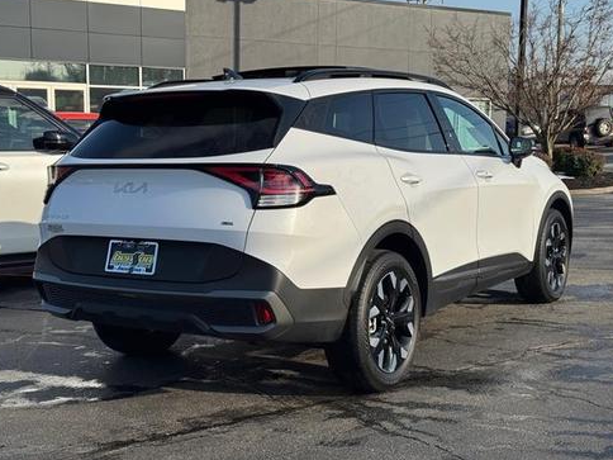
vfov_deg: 29.1
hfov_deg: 38.2
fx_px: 885
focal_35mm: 50
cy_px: 224
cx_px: 300
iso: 64
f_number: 1.78
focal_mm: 6.76
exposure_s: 1/5848
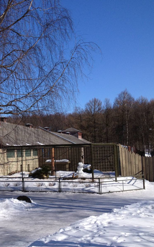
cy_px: 123
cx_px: 26
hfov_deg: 25.3
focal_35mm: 50
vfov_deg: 40.3
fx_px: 336
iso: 50
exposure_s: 1/2208
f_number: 2.4
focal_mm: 4.28
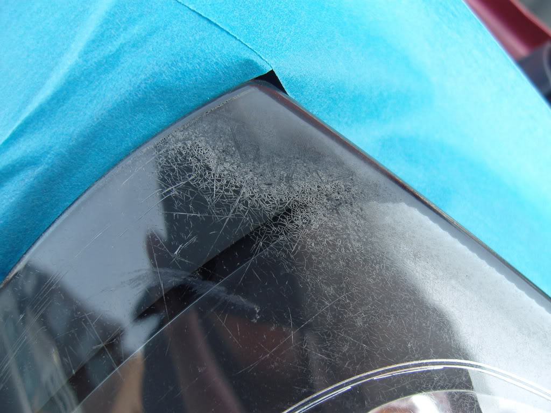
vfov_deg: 41.8
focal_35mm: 34
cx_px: 276
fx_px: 541
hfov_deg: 54.0
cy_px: 206
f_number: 2.8
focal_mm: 7.3
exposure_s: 1/160
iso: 100
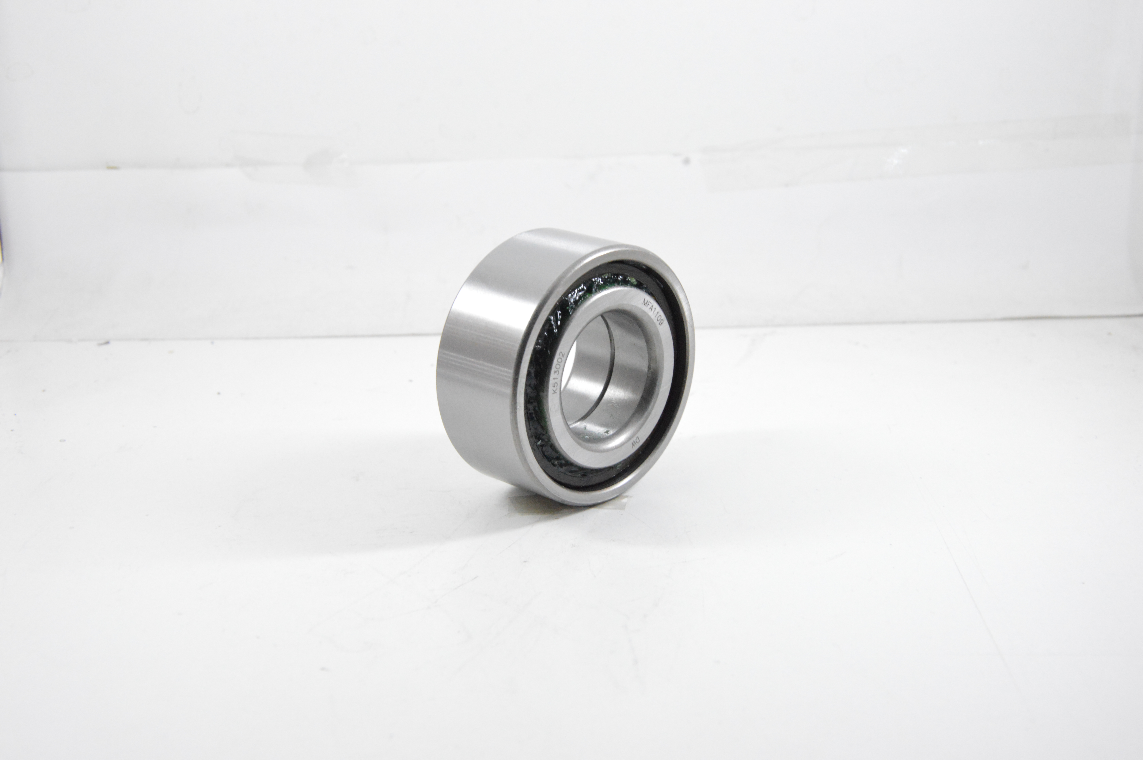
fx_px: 1903
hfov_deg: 33.4
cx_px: 572
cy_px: 380
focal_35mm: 60
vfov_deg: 22.6
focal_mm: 40
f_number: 7.1
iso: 3200
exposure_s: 1/100
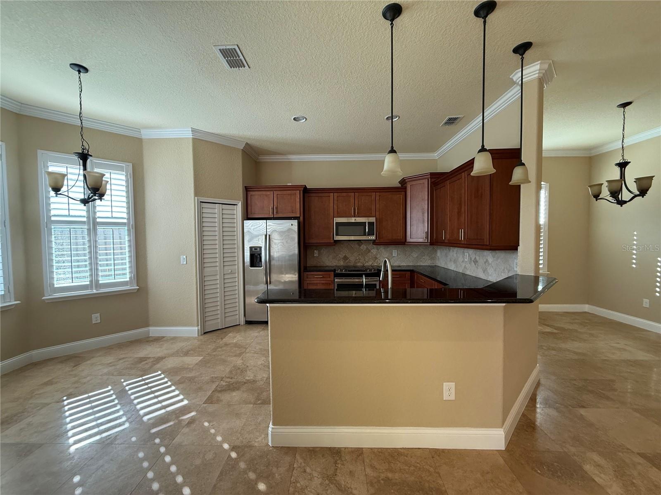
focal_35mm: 14
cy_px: 248
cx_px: 330
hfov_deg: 102.1
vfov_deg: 85.7
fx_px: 267
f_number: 2.2
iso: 200
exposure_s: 1/120
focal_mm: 2.22
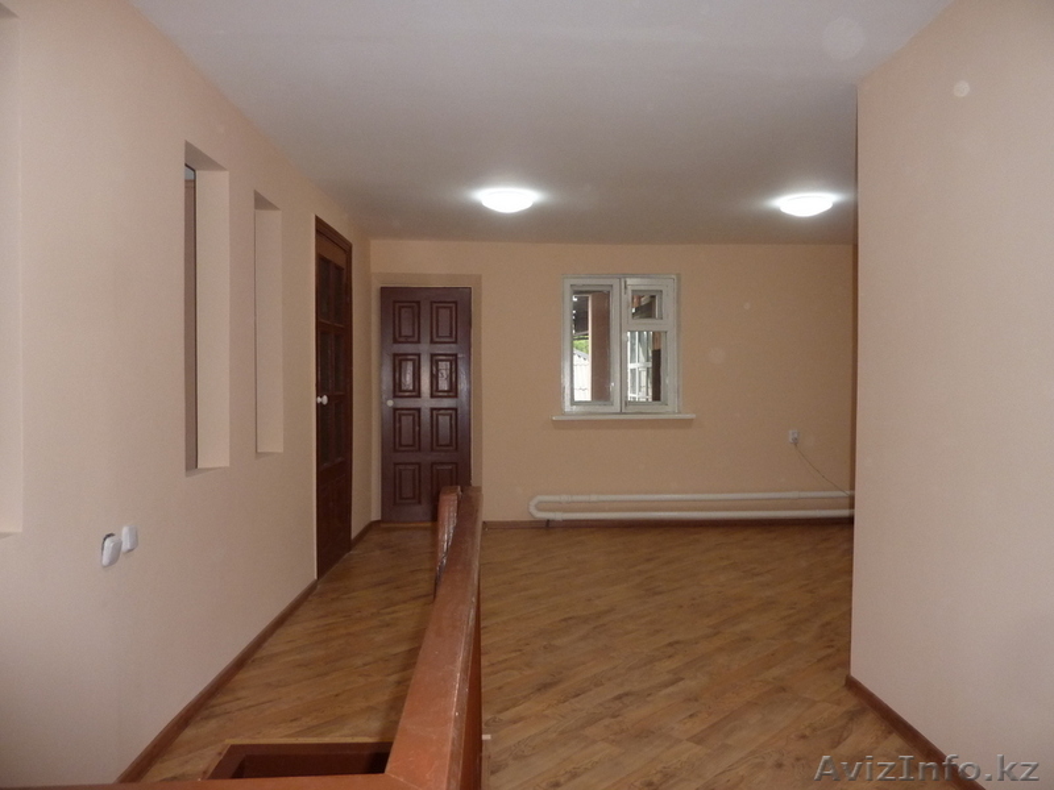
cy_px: 395
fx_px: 761
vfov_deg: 54.9
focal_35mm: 25
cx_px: 527
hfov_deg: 69.4
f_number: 3.3
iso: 250
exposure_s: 1/30
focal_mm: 4.1
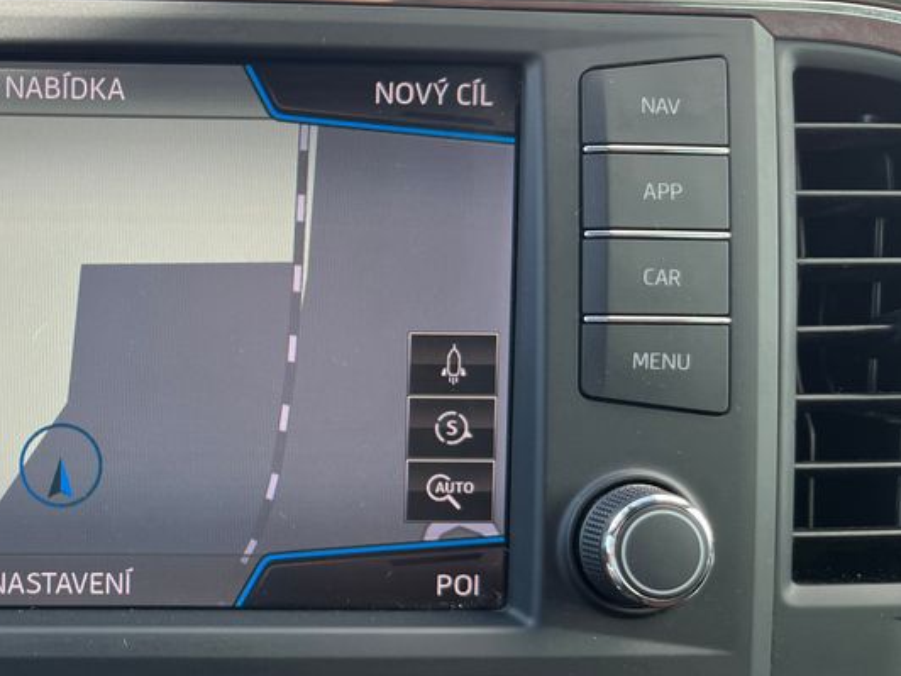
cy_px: 380
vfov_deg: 29.1
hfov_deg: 35.8
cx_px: 81
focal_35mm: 50
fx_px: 1301
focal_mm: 5.1
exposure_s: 1/279
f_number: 1.6
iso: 40
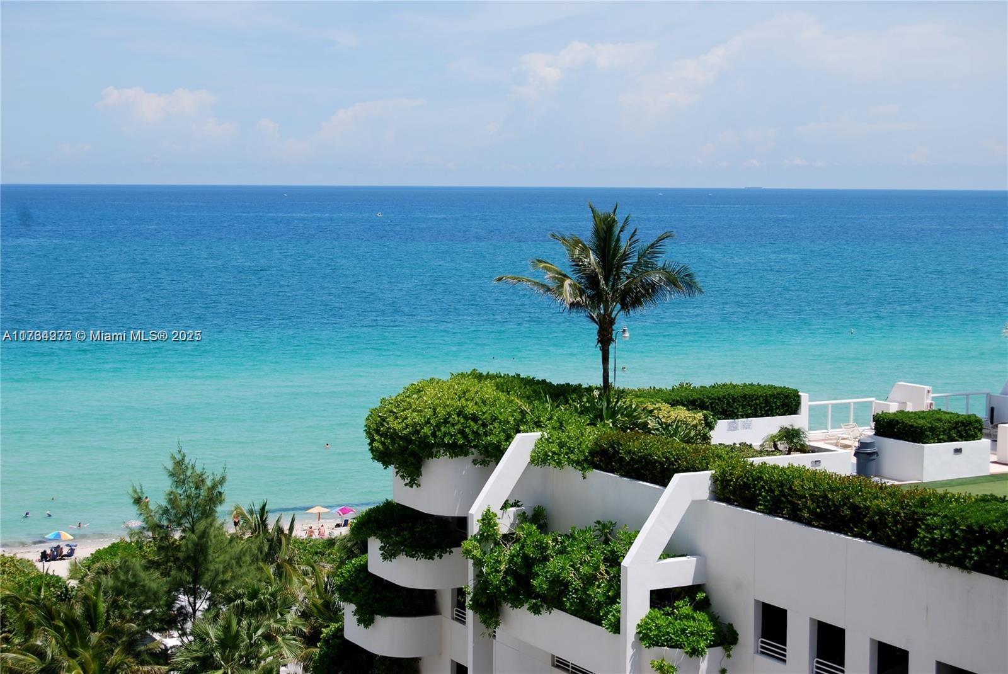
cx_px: 504
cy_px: 337
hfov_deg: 29.8
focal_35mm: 68
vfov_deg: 20.2
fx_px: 1892
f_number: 8
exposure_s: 1/250
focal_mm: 45
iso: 100
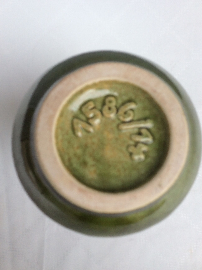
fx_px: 250
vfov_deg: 56.9
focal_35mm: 32
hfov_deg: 44.1
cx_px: 101
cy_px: 135
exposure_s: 1/250
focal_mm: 3.3
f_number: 2.4
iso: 32
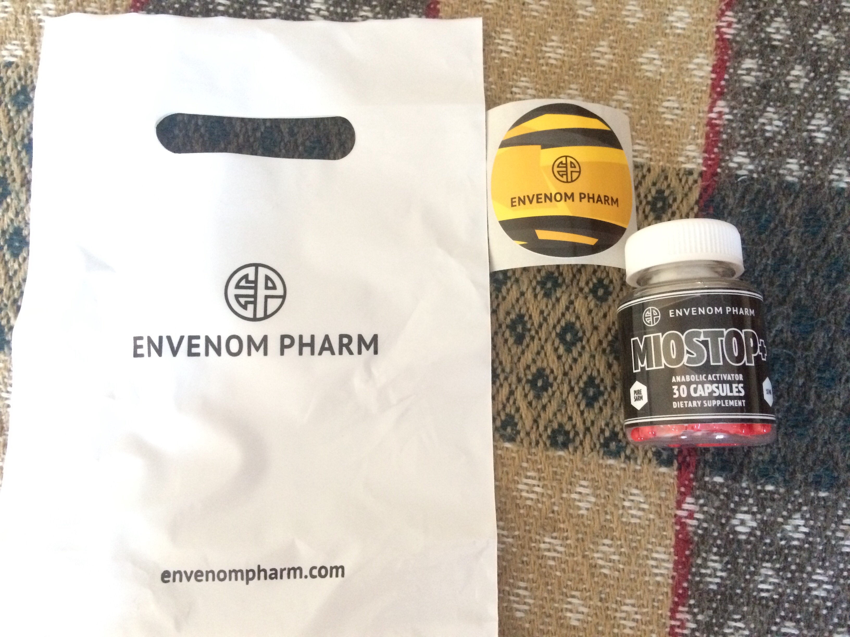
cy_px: 318
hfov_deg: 61.7
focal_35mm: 29
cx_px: 425
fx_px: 712
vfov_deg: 48.2
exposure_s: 1/17
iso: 500
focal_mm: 4.15
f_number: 2.2
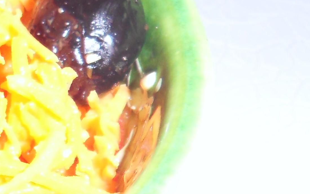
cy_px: 106
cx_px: -246
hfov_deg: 18.0
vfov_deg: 14.2
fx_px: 777
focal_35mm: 92
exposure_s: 1/30
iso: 200
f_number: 3.3
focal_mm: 4.2
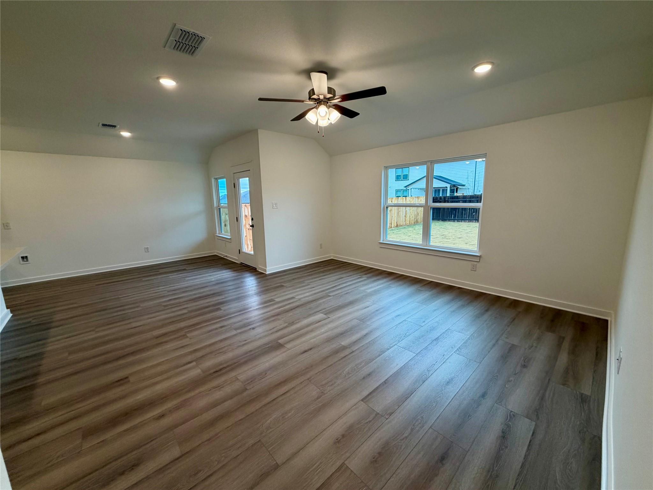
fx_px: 264
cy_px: 245
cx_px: 326
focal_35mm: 14
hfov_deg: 102.1
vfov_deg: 85.7
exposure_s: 1/120
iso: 125
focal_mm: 2.22
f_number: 2.2
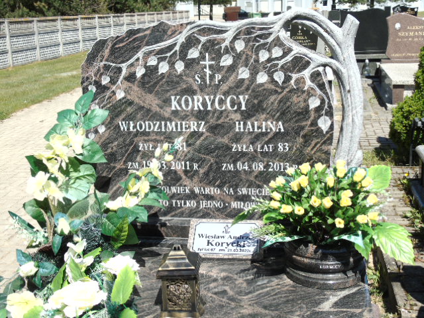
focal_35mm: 46
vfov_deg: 31.5
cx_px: 212
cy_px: 159
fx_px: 563
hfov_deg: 41.2
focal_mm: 8.2
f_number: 4.1
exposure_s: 1/640
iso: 80
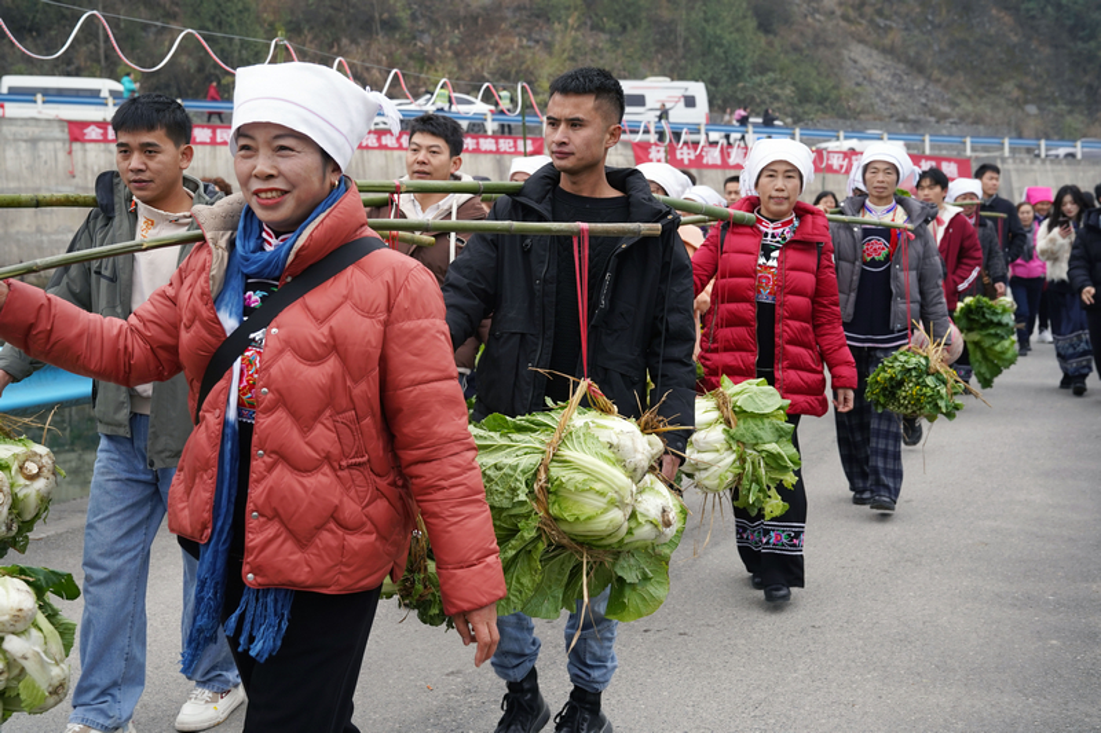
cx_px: 550
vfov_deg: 30.5
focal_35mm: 44
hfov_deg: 44.5
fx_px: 1345
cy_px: 366
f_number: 5.6
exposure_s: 1/250
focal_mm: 44
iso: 400
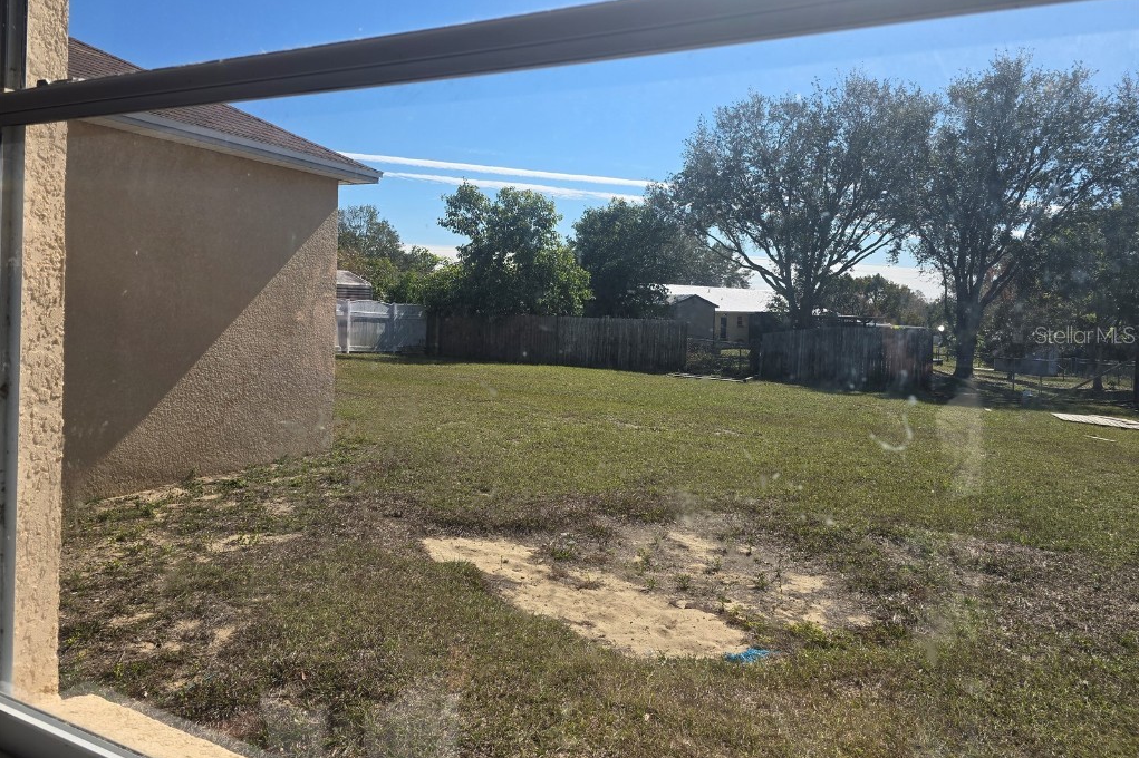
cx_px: 569
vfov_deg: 53.0
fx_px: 759
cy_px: 334
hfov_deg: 73.8
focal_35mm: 24
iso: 12
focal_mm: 6.3
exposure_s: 1/989
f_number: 1.7
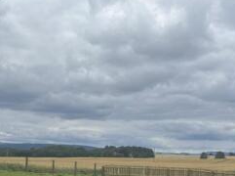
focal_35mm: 63
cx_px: 80
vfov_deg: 22.7
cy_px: 155
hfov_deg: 30.6
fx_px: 427
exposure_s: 1/3623
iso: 50
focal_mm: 5.1
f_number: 1.6
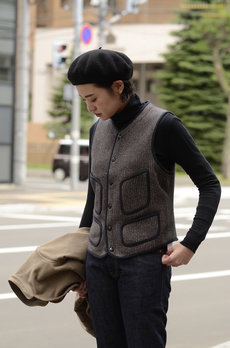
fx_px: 1228
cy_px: 174
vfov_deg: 16.1
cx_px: 115
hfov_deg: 10.7
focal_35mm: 128
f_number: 2
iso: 160
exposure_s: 1/100
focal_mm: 85
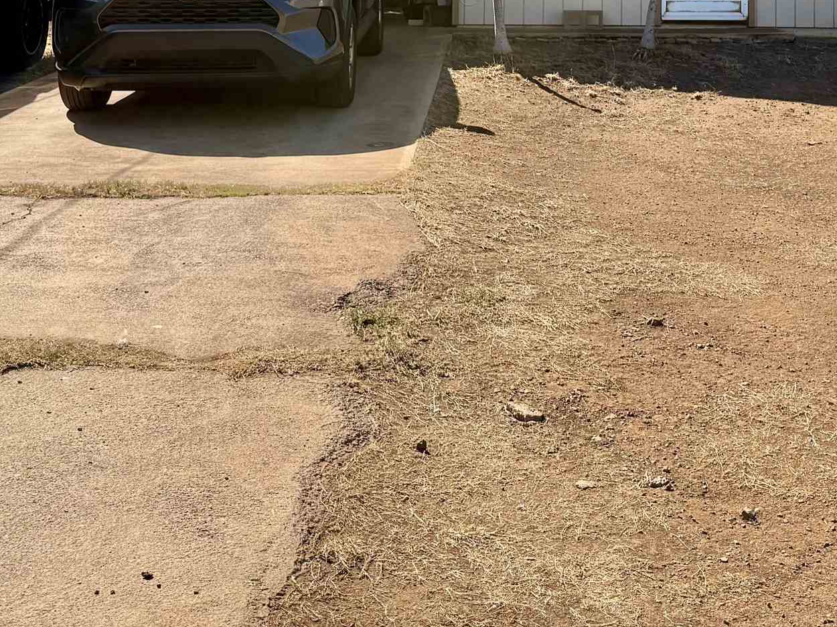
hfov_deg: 32.2
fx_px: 1426
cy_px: -143
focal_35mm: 59
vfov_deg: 22.7
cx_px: 611
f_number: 1.78
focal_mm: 6.76
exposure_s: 1/4673
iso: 80
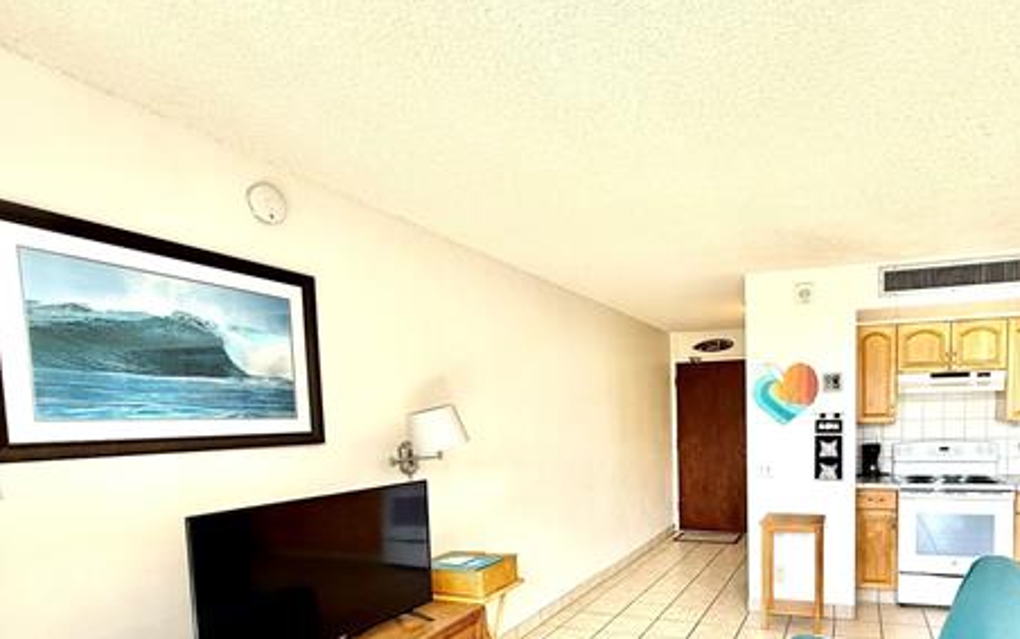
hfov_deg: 79.4
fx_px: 584
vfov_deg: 55.2
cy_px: 461
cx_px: 684
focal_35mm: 21
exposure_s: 1/117
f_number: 2.2
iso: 50
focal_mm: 2.22
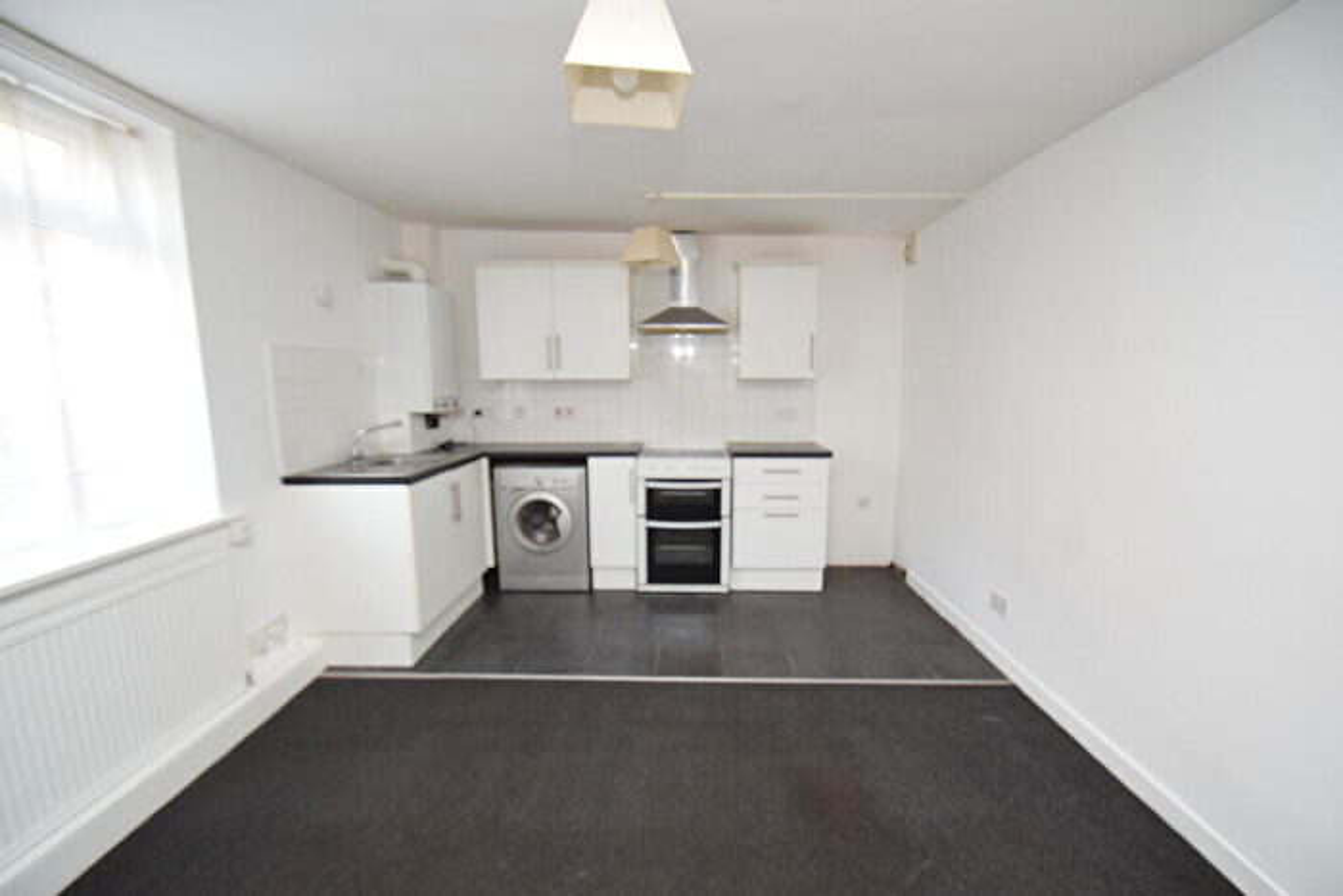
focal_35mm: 15
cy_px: 448
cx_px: 672
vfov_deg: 77.4
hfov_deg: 100.4
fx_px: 560
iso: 800
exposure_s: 1/60
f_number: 4
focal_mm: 10
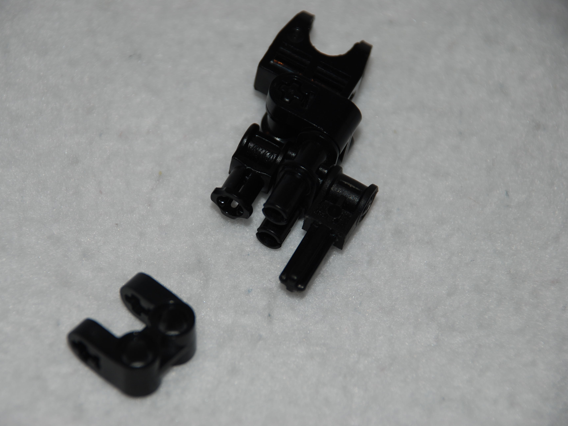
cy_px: 212
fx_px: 3603
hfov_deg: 9.0
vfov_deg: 6.8
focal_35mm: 220
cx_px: 271
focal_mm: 135
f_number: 5.6
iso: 100
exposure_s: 1/60
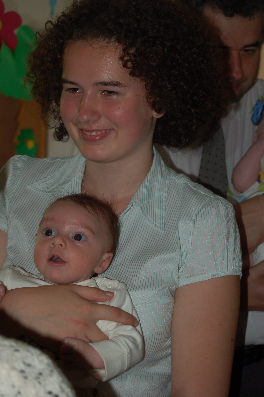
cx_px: 132
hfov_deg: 16.5
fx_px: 909
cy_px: 198
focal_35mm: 82
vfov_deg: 24.6
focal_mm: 55
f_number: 5.6
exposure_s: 1/60
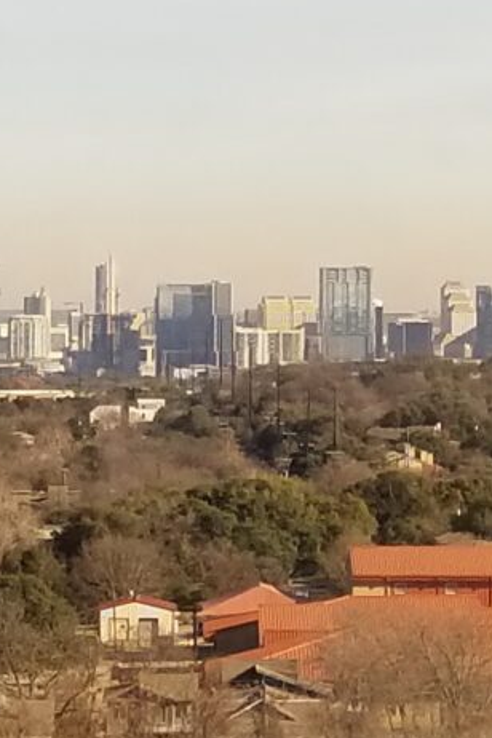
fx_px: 1230
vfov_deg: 32.8
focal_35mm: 60
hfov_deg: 22.4
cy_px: 185
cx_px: 358
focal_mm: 4.25
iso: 50
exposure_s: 1/373
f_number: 1.7
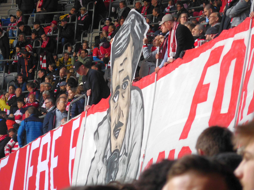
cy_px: 95
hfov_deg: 5.0
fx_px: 2935
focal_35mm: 400
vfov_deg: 3.7
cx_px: 127
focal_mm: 71.4
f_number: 6.2
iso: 400
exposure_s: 1/100
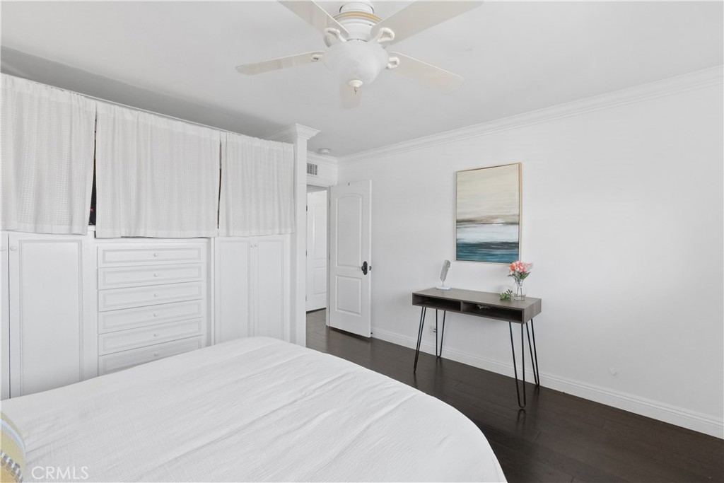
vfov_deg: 73.8
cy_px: 242
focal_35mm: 16
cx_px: 362
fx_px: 322
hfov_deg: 96.7
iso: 4000
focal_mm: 16
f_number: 13
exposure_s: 1/15
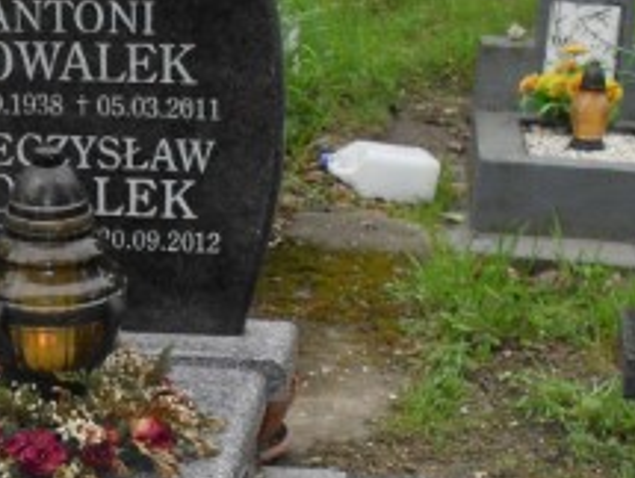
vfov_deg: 14.0
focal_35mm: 104
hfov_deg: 18.4
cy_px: 513
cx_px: 9
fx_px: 1911
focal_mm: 6.3
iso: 100
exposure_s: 1/125
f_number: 3.2
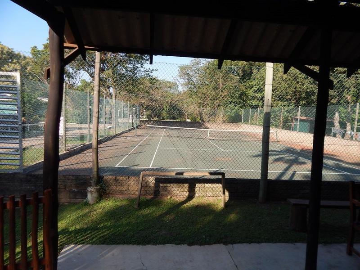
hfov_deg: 73.9
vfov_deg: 58.9
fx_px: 239
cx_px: 180
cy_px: 135
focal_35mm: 23
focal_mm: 4
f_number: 3
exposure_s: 1/640
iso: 125
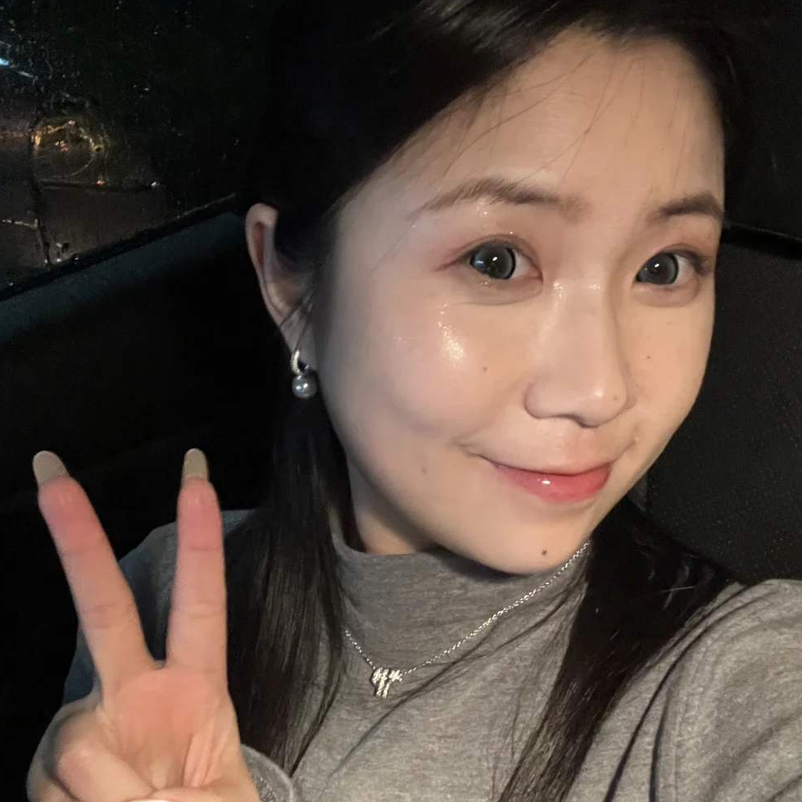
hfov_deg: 42.8
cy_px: 441
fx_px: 1022
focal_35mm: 39
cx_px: 433
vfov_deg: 42.8
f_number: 2.2
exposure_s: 1/15
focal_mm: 2.71
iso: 1000
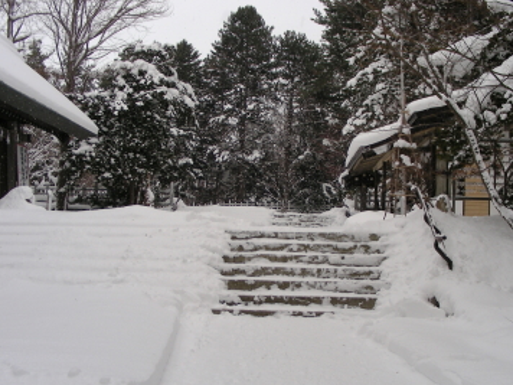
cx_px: 278
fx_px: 711
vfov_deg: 30.2
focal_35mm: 48
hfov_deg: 39.6
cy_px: 217
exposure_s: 1/110
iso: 50
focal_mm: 6.3
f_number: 3.5
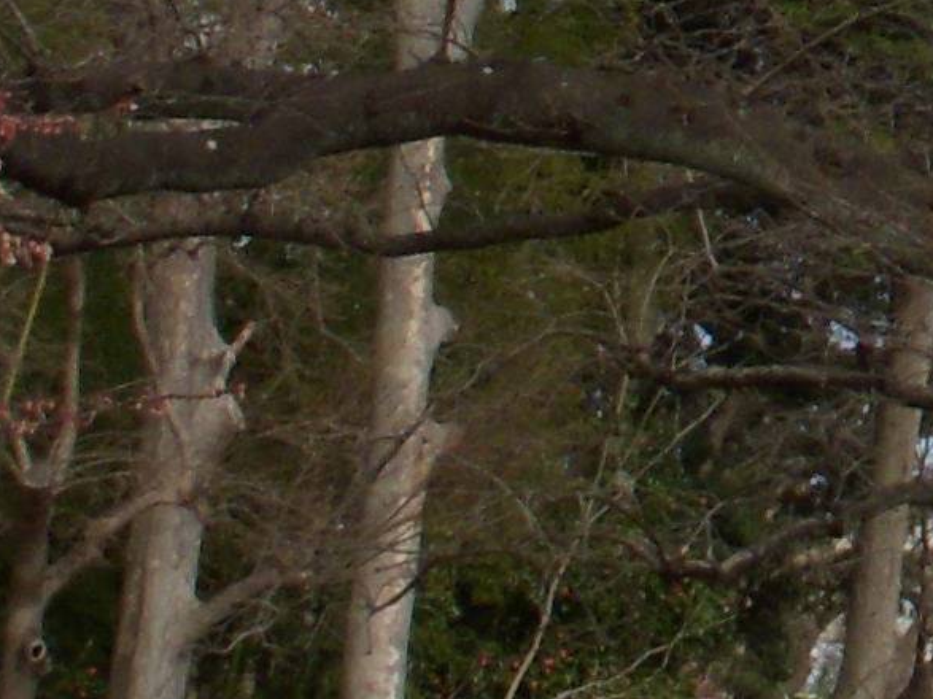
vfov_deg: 7.3
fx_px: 5363
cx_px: 1648
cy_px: -445
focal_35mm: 199
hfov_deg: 9.5
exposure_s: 1/320
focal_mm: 6.3
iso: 100
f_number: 6.6
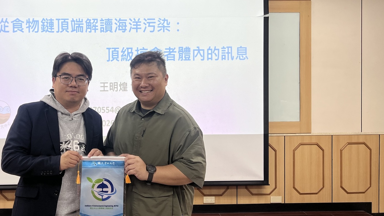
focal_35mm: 41
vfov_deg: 28.9
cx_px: 127
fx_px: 417
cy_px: 84
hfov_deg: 48.5
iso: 50
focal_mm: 5.7
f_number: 1.5
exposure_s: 1/120
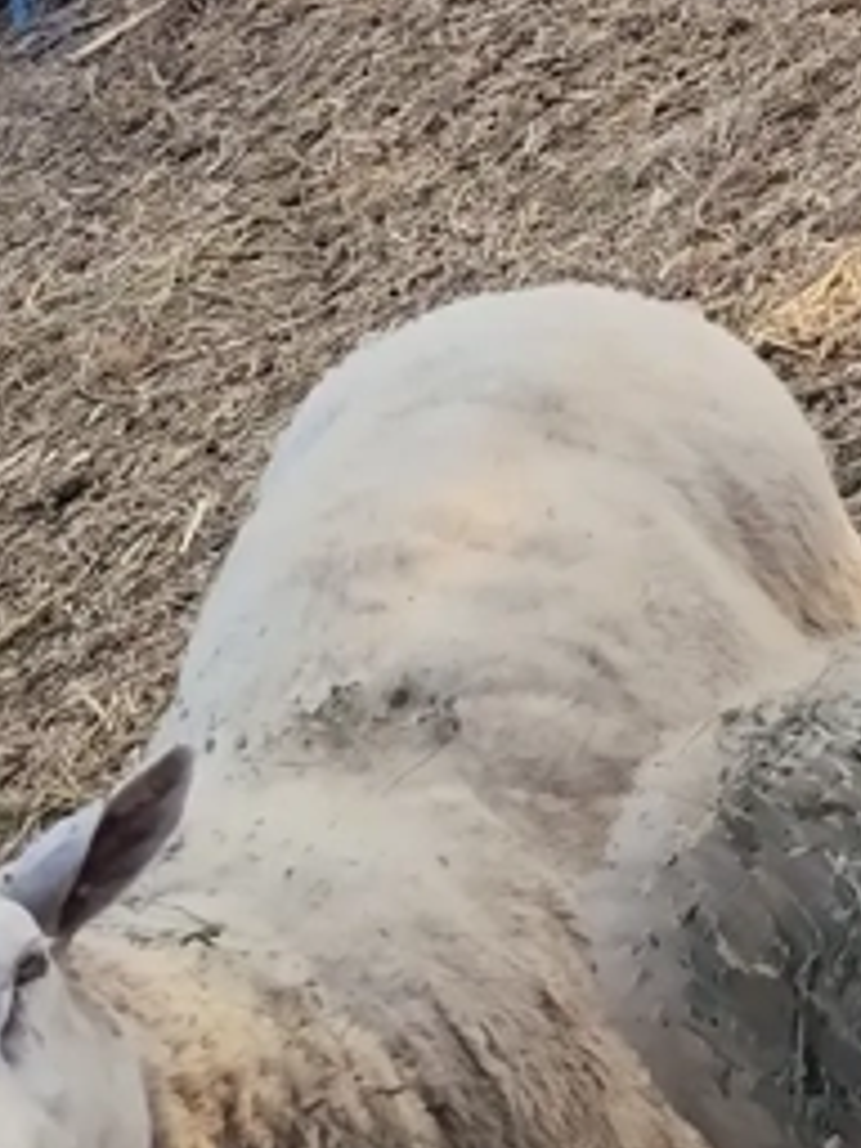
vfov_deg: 15.5
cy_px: -381
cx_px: 1762
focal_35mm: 120
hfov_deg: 11.1
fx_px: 3980
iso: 50
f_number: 1.65
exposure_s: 1/640
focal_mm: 6.19
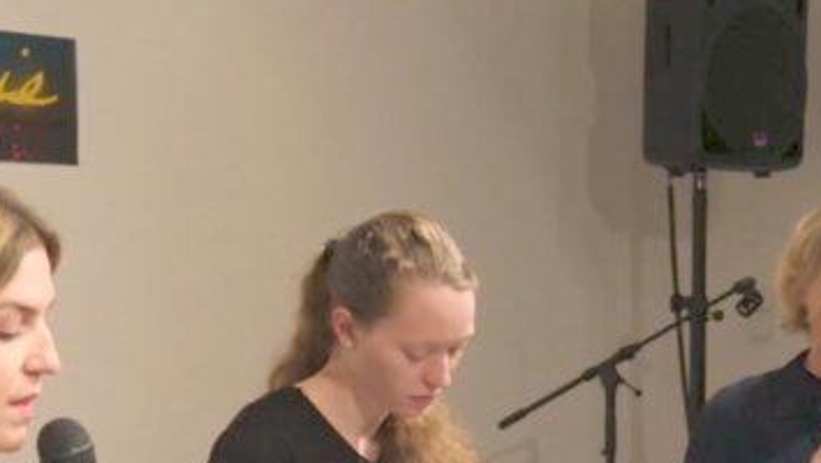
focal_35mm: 99
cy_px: 535
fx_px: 2156
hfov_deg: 21.6
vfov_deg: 12.0
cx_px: 449
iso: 1250
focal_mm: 21
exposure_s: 1/60
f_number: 4
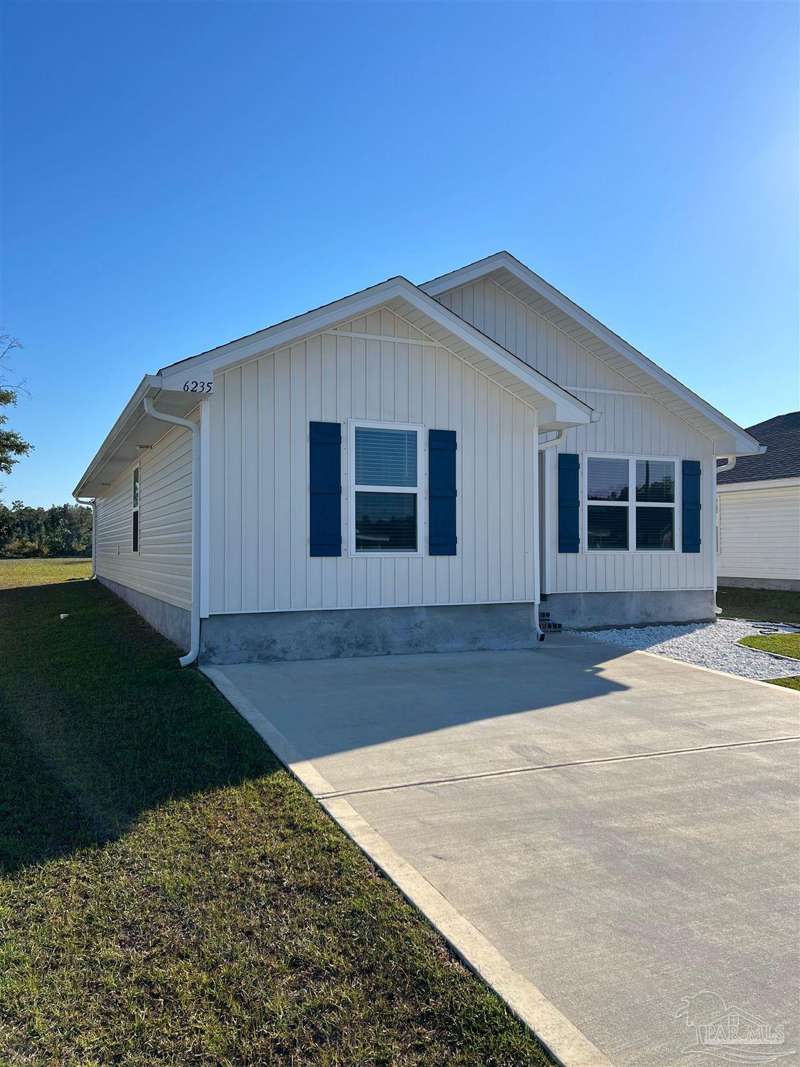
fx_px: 801
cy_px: 534
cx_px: 400
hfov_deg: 53.1
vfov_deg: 67.3
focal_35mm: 26
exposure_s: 1/5319
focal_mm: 5.7
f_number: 1.5
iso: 50
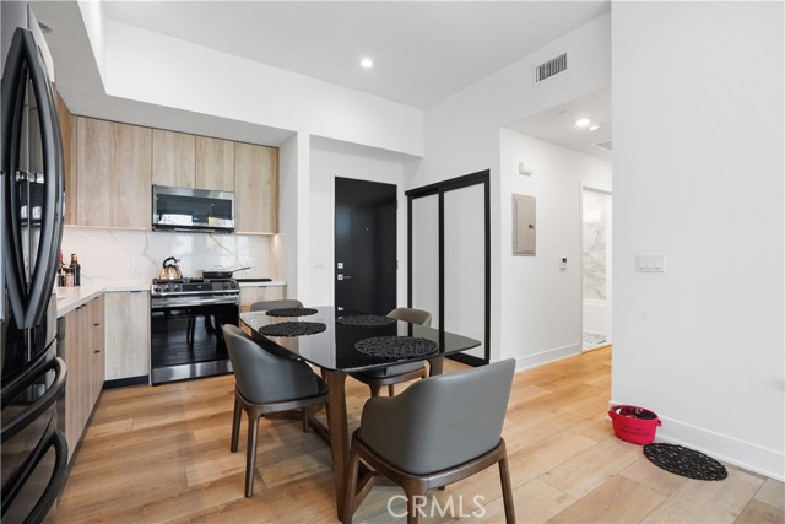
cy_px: 262
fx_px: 349
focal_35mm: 16
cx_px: 392
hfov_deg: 96.7
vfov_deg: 73.8
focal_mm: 16
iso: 5000
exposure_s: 1/30
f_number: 11
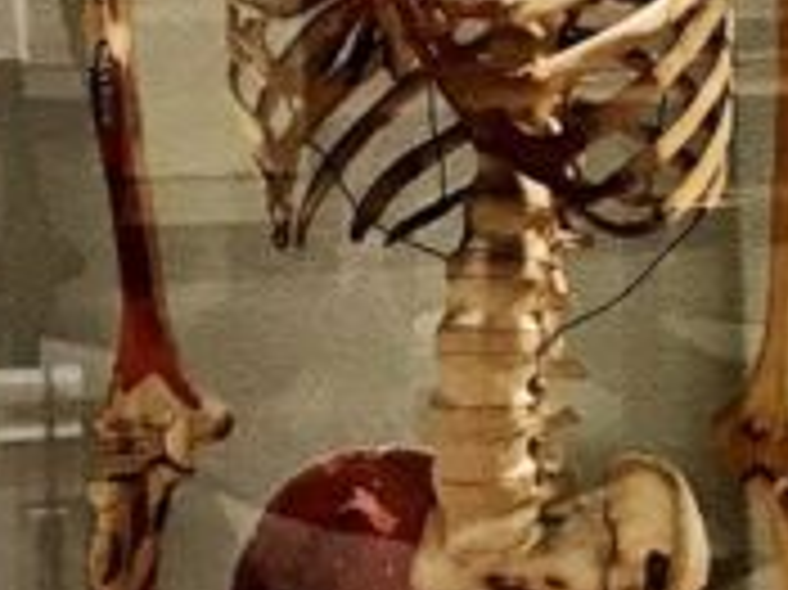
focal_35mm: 164
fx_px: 3731
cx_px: 1306
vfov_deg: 8.9
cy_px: -99
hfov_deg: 11.4
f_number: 1.8
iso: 64
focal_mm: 3.99
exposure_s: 1/15
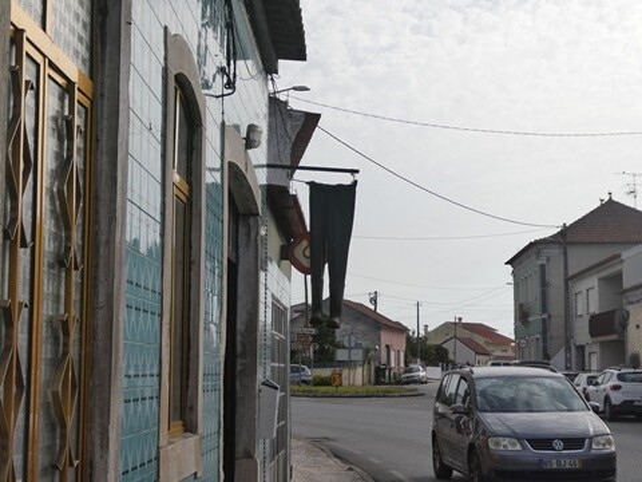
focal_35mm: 61
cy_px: 241
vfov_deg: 24.0
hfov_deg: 31.7
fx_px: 1131
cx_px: 321
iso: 80
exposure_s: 1/800
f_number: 4.3
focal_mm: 10.9
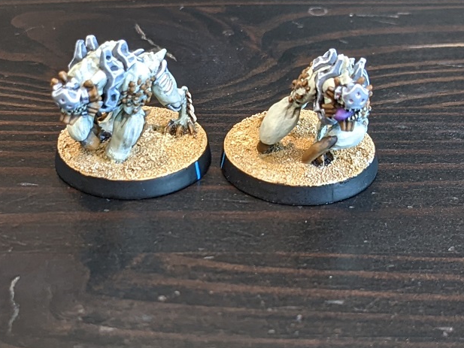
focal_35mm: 35
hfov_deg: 52.5
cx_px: 207
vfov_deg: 40.6
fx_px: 469
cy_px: 142
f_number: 1.73
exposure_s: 1/24
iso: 118
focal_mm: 4.38
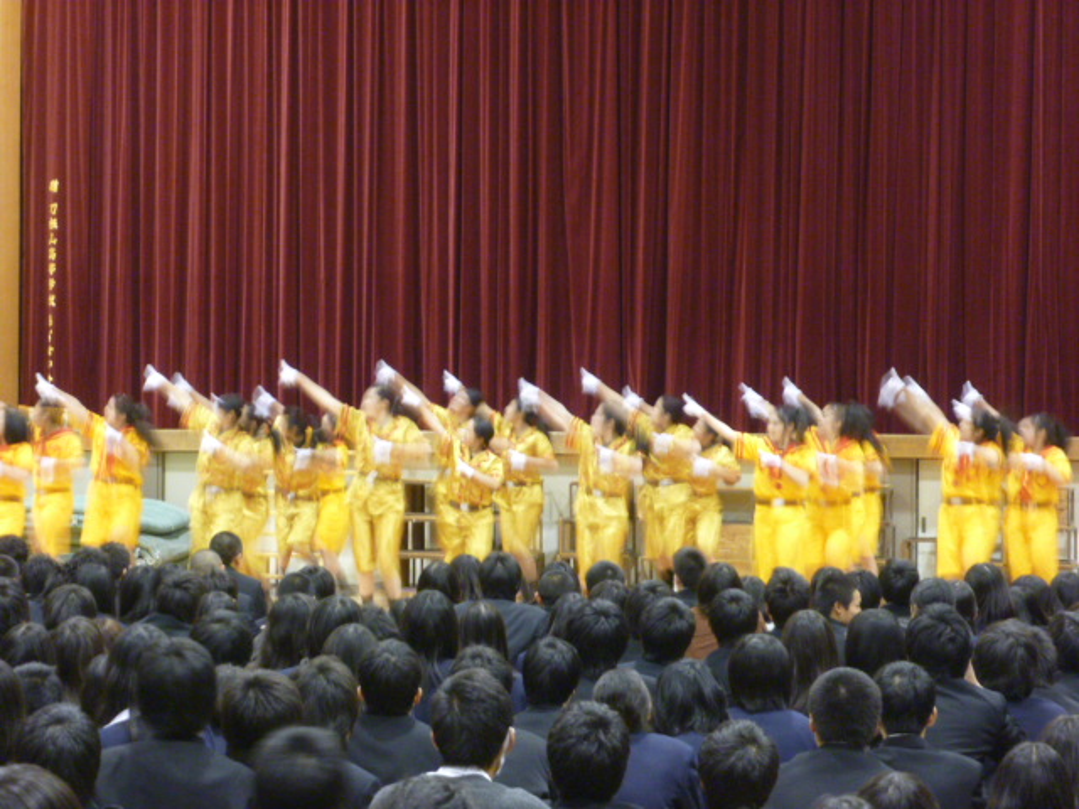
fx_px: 3896
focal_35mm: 125
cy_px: 404
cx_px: 540
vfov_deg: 11.9
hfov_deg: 15.8
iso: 400
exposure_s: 1/4
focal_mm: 22.5
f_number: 5.9
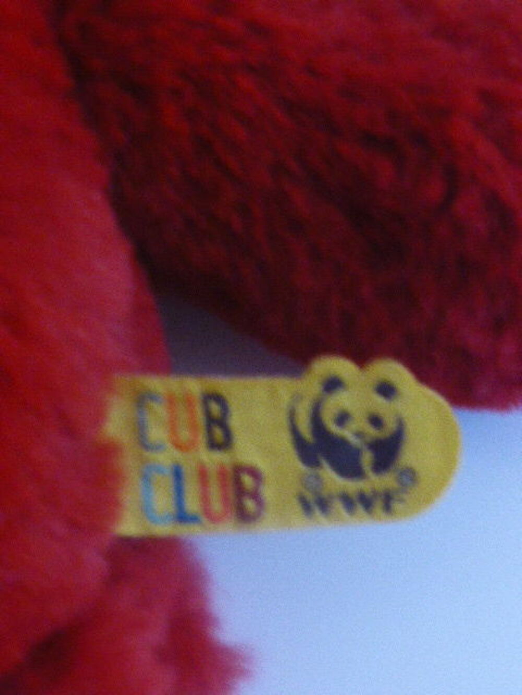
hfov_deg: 13.3
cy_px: 348
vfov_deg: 17.7
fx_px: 2231
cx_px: 261
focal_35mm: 111
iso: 1000
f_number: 5.3
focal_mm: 18.2
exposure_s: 1/4
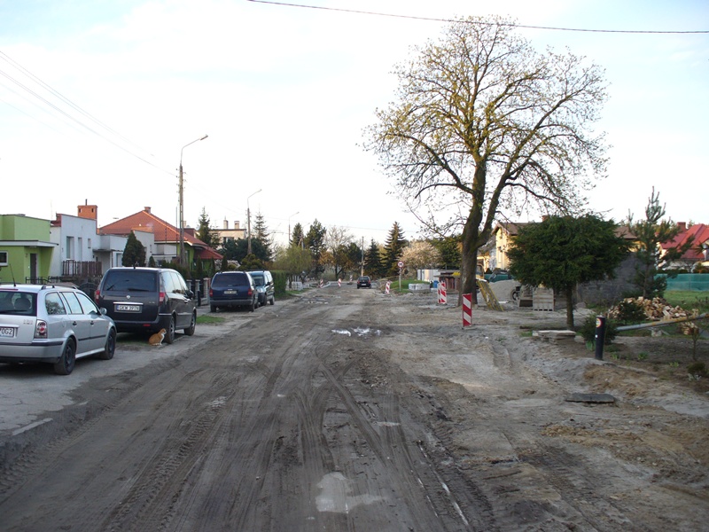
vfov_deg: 38.7
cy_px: 266
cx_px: 354
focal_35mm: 37
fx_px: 758
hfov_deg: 50.1
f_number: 2.8
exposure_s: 1/125
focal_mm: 6.1
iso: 100
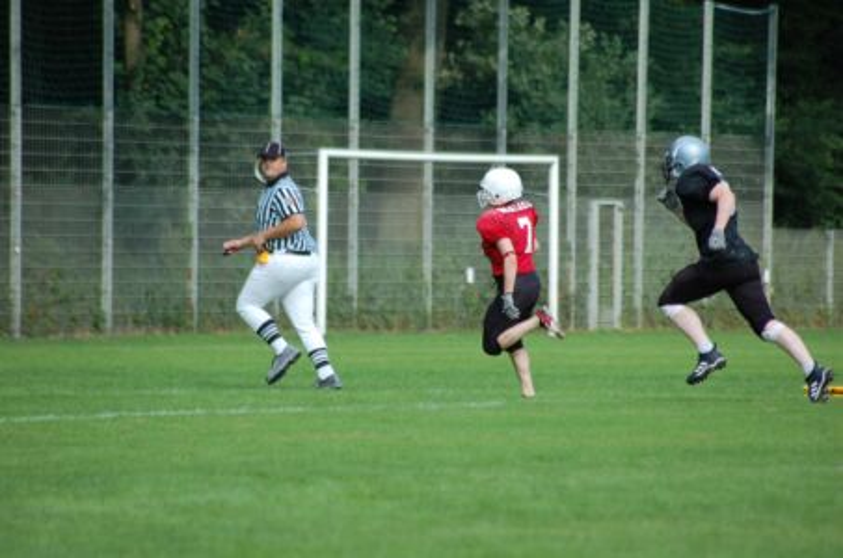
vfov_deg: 4.1
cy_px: 279
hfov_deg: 6.3
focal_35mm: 330
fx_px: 7711
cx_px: 422
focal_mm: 220
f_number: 5.3
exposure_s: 1/800
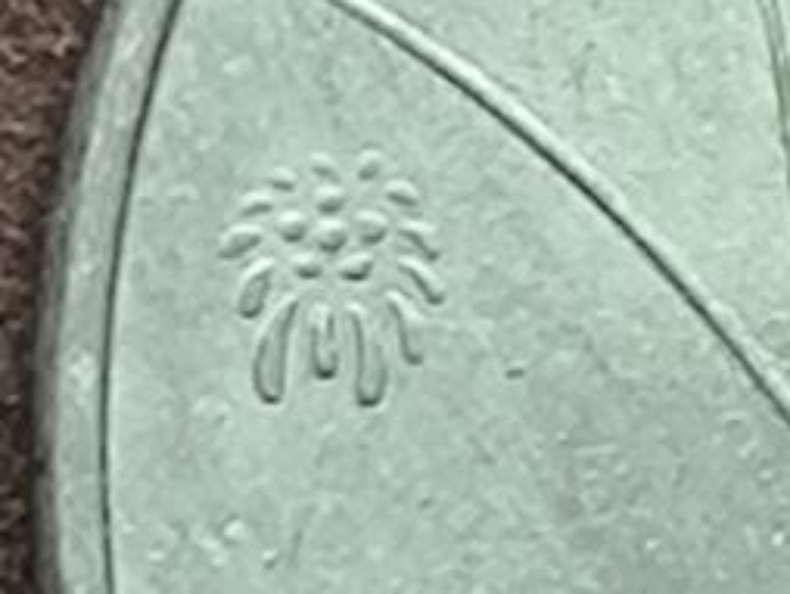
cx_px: 1406
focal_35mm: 650
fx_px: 14848
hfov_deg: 3.0
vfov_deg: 2.3
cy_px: 560
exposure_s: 1/100
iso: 125
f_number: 1.7
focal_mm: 5.35
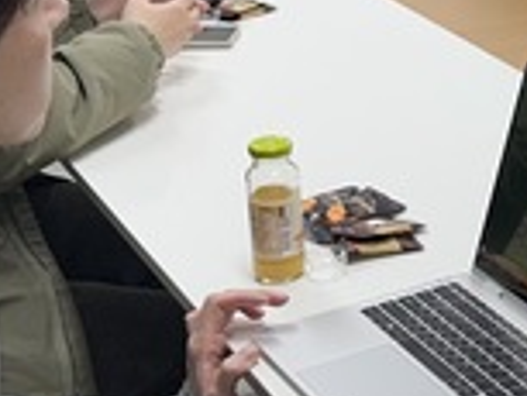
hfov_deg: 16.6
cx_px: 737
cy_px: 57
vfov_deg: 13.4
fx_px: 1676
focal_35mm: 110
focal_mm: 6.86
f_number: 1.78
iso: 125
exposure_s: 1/120
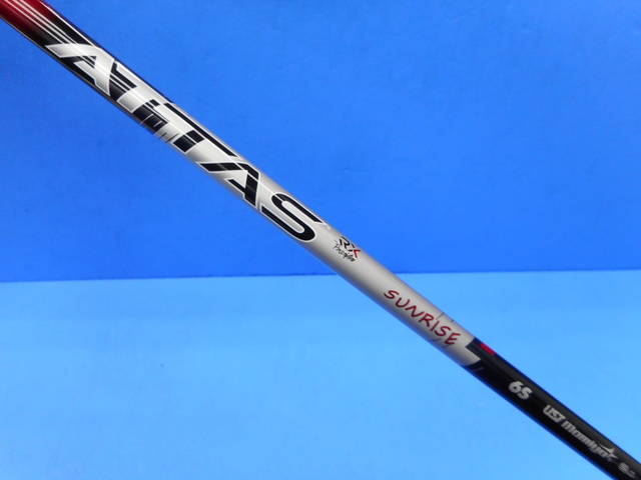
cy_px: 240
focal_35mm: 25
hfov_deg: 69.4
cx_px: 320
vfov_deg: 54.9
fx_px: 463
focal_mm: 4.5
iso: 140
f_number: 3.7
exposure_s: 1/30
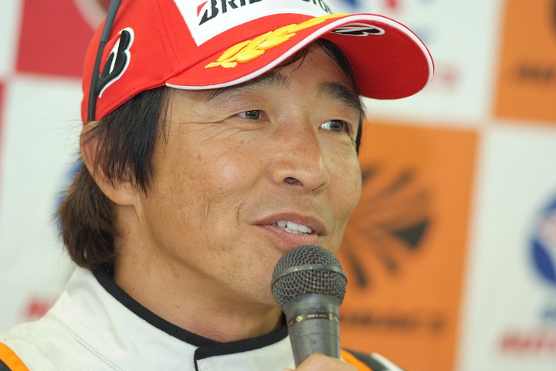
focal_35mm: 270
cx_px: 278
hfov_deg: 7.6
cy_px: 186
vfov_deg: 5.1
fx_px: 4170
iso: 800
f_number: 2.8
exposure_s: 1/125
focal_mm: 180
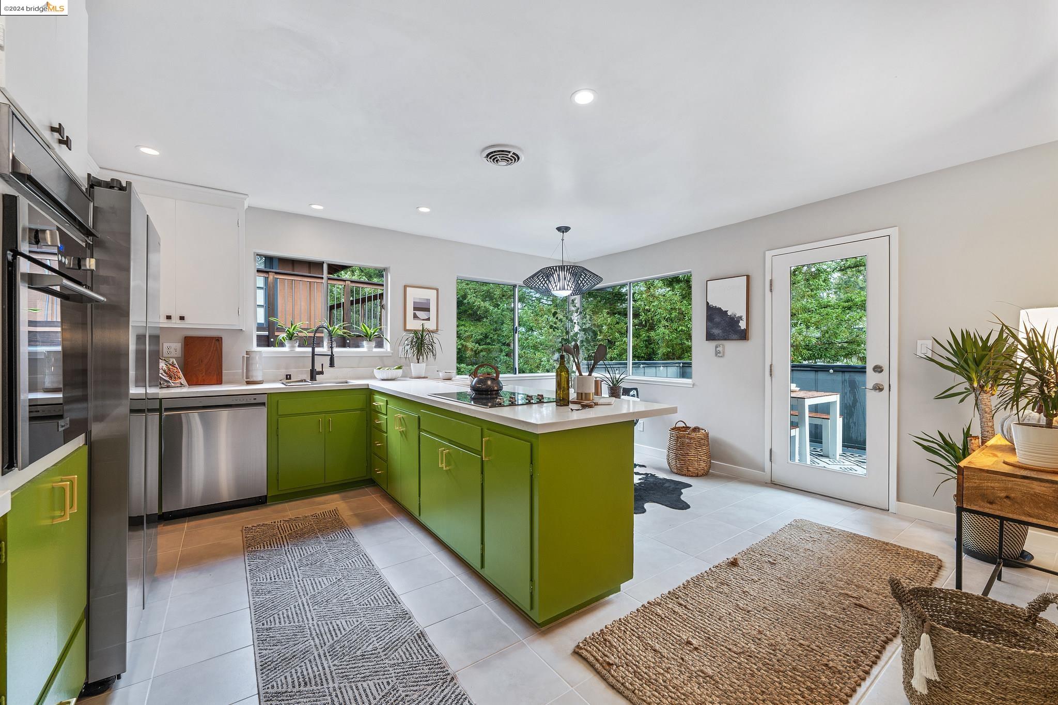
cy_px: 352
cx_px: 529
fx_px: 411
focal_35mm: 14
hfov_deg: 104.3
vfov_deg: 81.2
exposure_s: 1/3
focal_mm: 14
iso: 125
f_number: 9
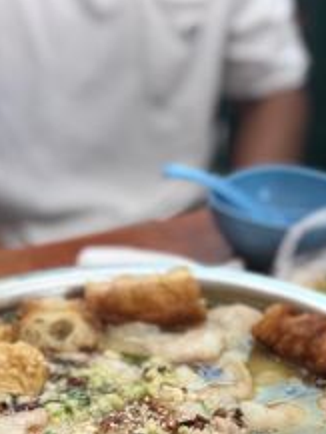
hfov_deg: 15.4
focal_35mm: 96
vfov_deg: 20.0
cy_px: 394
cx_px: 232
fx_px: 1204
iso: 80
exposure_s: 1/40
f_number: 2.4
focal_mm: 6
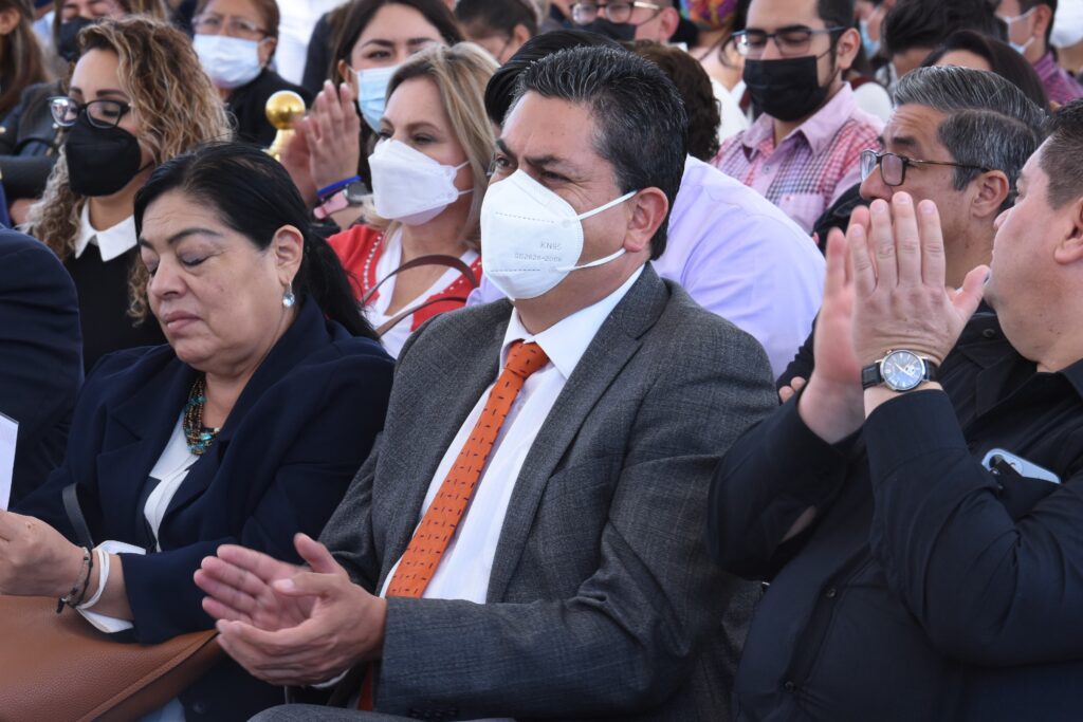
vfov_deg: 6.5
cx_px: 542
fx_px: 6318
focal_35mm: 210
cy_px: 361
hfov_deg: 9.8
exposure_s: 1/80
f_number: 13
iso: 640
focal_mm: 140
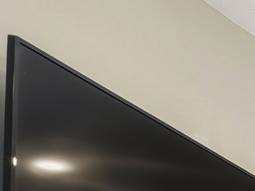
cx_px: 713
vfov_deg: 13.2
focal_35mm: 87
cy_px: 440
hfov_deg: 12.5
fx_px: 641
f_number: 9
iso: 400
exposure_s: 1/125
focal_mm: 10
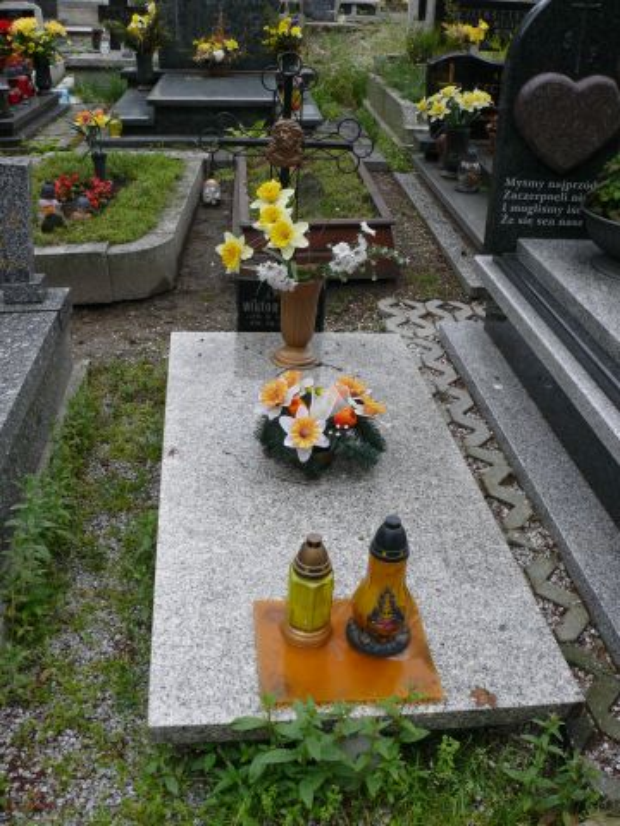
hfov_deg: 40.7
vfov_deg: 52.6
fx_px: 836
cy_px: 413
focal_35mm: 35
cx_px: 310
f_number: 4
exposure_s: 1/100
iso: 100
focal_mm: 7.4
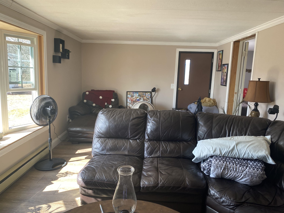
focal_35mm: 26
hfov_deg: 67.3
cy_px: 106
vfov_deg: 53.1
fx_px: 213
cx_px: 142
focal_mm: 4.25
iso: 64
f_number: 1.8
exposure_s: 1/122
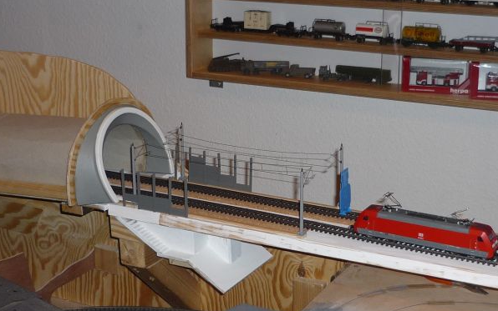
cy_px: 172
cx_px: 262
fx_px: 896
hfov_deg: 31.1
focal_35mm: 66
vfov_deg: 19.7
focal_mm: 6
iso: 100
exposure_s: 1/30
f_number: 2.9
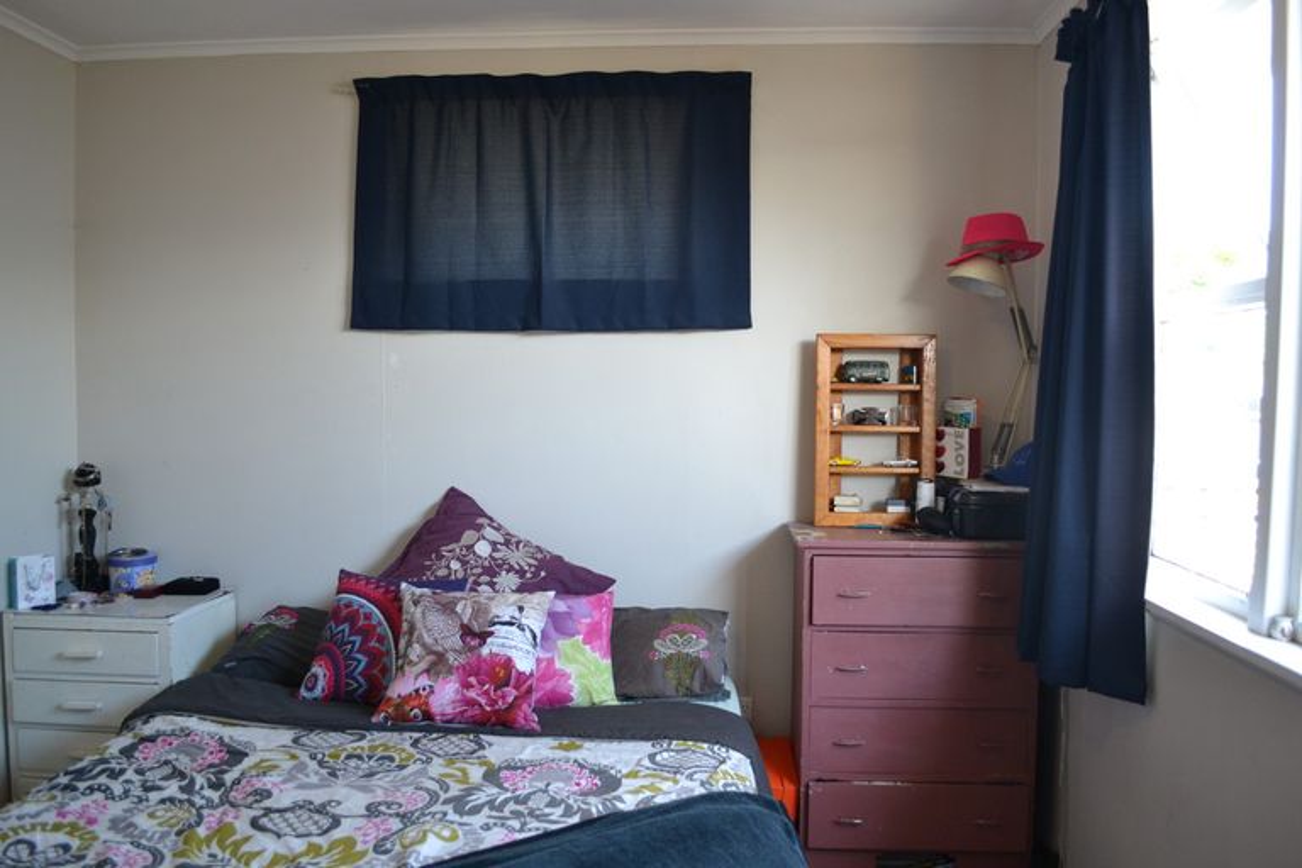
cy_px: 434
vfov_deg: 47.9
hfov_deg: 67.4
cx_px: 651
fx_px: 976
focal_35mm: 27
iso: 560
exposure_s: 1/60
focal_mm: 18
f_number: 3.5
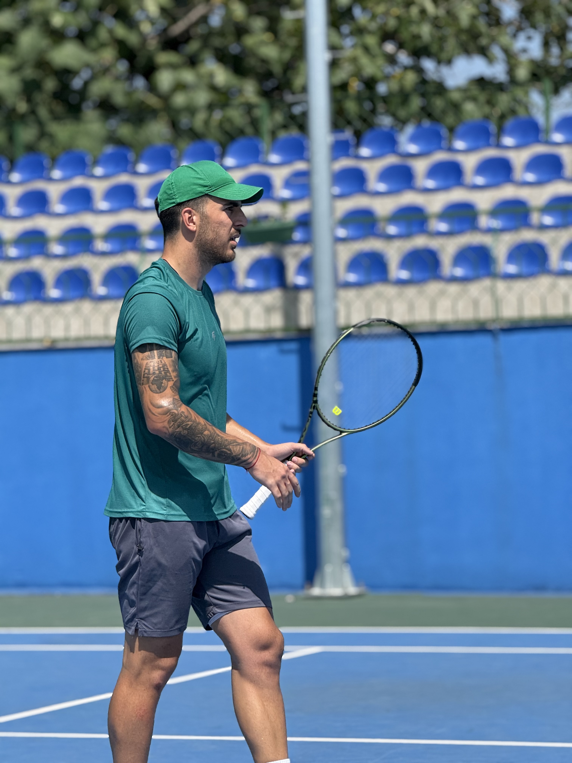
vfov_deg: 16.4
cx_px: 286
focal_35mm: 120
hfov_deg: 12.3
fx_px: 2644
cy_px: 382
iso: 50
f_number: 2.8
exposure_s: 1/1318
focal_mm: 15.66
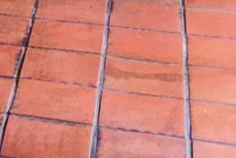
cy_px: -300
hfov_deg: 10.1
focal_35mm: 184
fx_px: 1207
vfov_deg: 6.8
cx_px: -274
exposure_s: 1/30
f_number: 2.2
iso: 64
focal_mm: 4.15
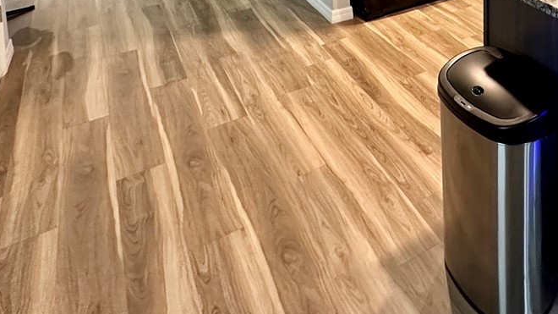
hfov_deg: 49.9
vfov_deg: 24.5
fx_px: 547
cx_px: 468
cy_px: -162
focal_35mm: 37
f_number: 2.2
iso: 640
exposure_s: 1/60
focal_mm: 2.22
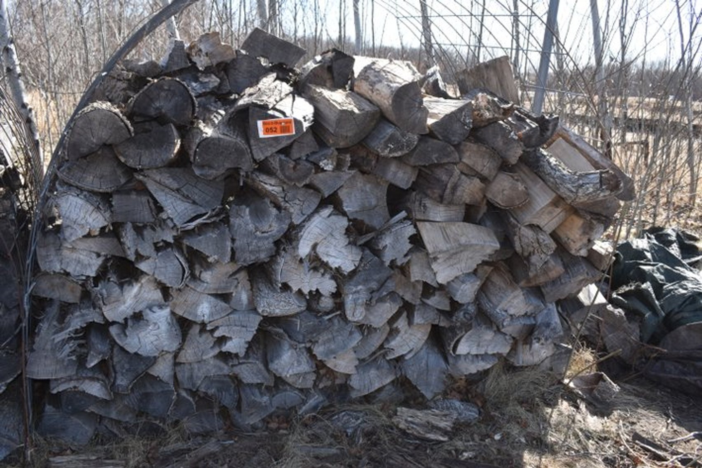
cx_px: 351
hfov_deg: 57.2
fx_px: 643
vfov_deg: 39.9
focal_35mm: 33
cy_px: 234
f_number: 6.3
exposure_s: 1/125
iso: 100
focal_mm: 22
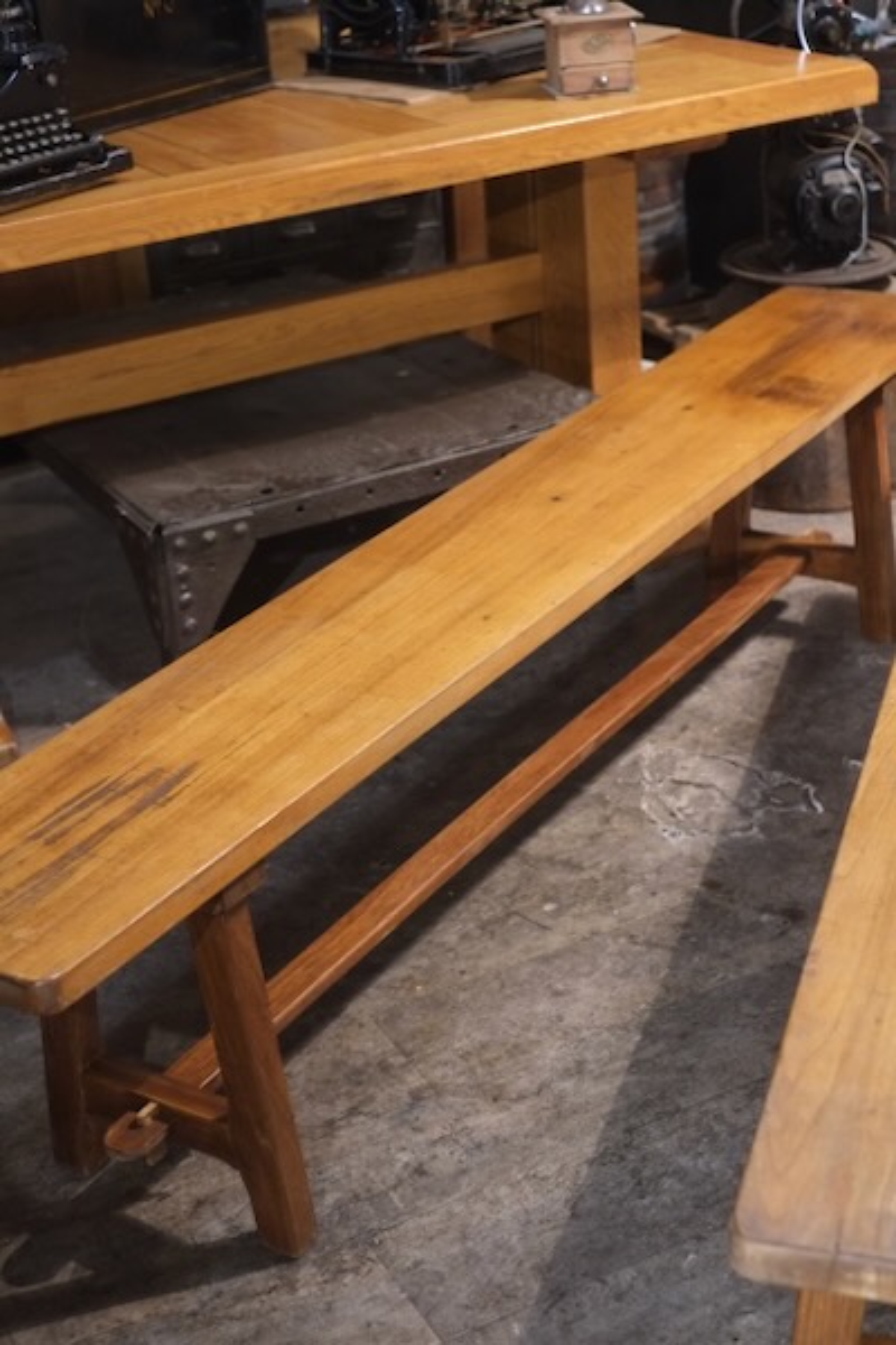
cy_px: 672
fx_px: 1979
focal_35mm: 53
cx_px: 448
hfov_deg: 25.5
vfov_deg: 37.5
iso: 3200
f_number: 3.6
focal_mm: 35
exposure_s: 1/125
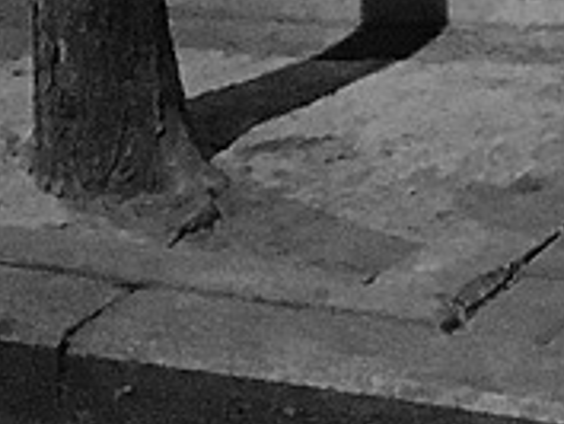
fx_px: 3424
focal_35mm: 210
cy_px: -692
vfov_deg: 6.6
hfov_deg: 9.0
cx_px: 1039
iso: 800
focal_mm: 4.15
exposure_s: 1/17
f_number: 2.2
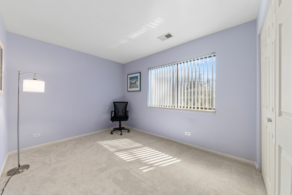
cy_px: 98
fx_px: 97
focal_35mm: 12
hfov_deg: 112.6
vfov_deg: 90.0
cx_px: 146
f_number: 10
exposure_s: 1/40
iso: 160
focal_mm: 12
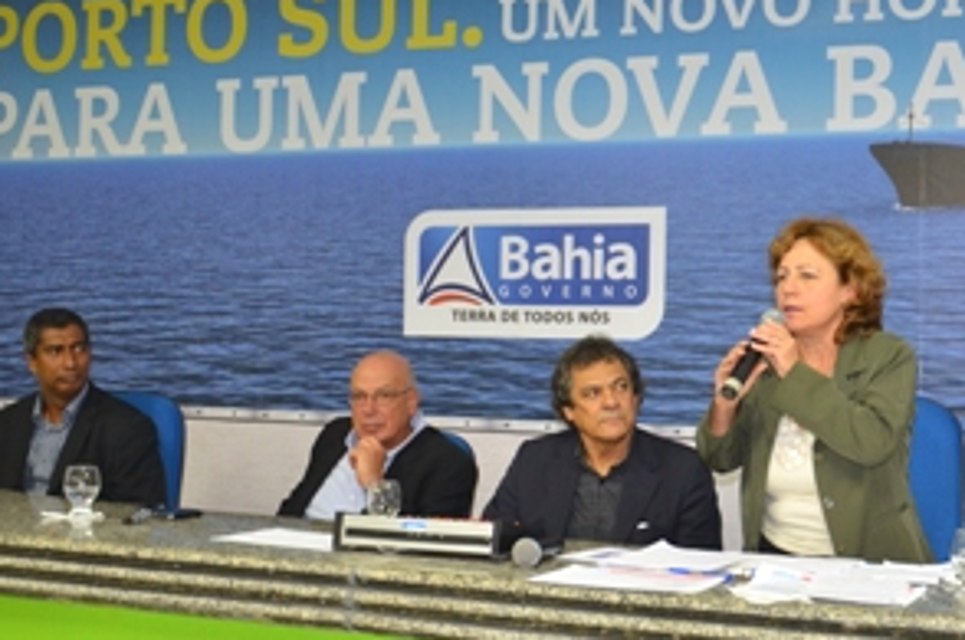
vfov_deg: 27.0
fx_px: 1332
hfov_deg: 39.0
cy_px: 384
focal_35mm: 50
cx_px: 694
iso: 800
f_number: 3.8
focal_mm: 21
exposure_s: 1/60
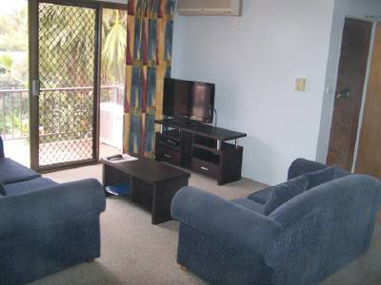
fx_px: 418
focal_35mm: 38
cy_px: 142
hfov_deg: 49.0
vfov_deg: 37.7
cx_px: 190
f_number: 2.8
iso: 200
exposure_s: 1/60
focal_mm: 6.3
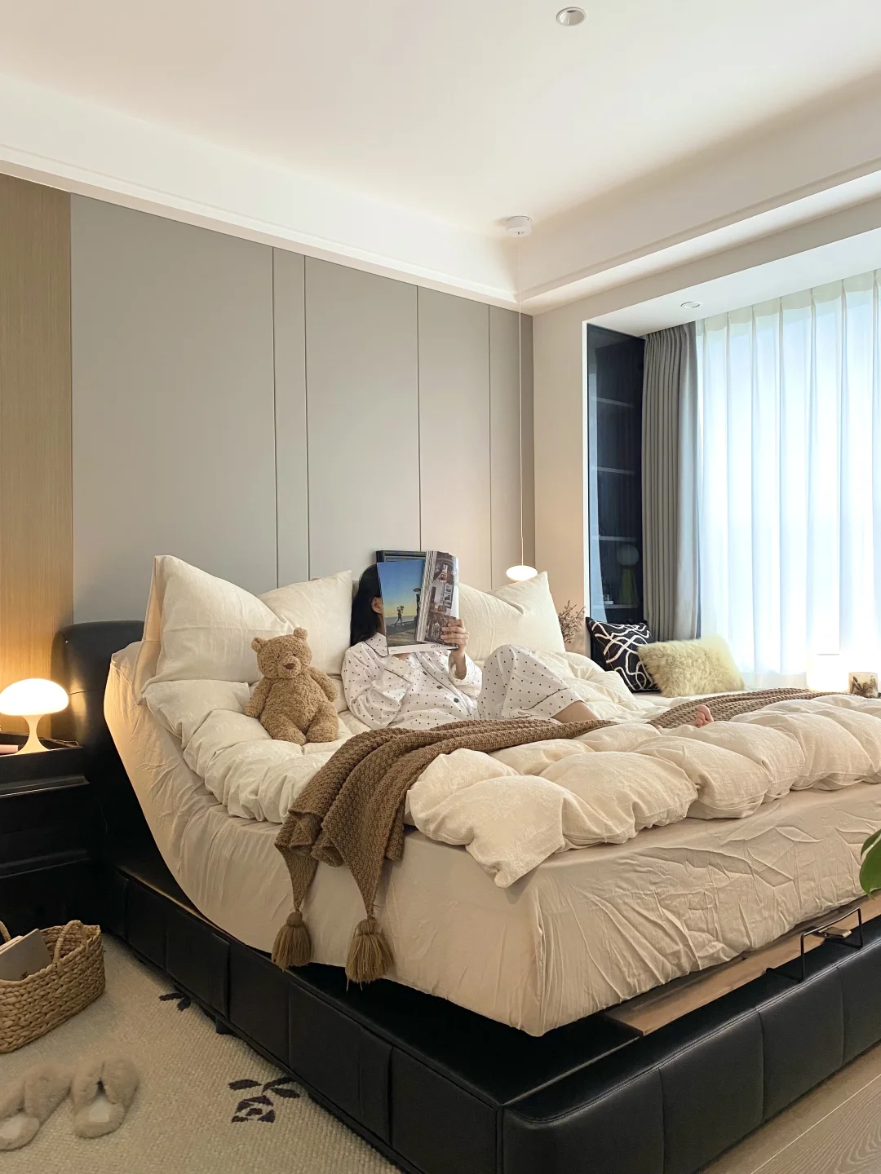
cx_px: 440
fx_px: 882
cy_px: 587
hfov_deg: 53.1
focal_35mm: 26
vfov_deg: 67.3
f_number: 1.8
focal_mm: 4.25
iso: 160
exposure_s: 1/50
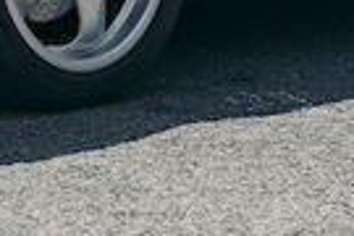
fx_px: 3210
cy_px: -396
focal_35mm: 327
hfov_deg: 6.3
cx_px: -24
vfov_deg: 4.1
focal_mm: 43.2
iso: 200
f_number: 2.8
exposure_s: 1/2500
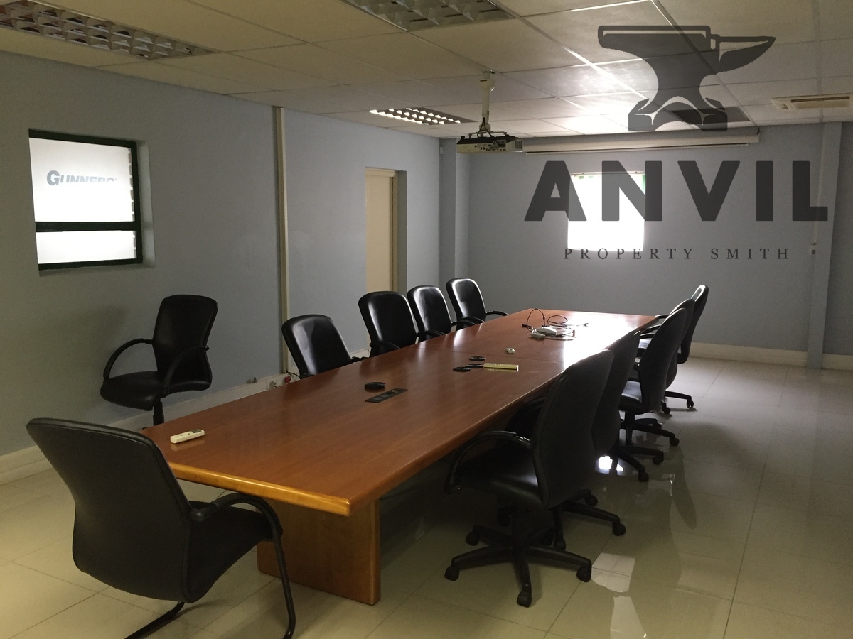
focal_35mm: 29
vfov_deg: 48.2
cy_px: 320
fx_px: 715
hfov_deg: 61.7
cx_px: 426
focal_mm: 4.15
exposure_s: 1/33
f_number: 2.2
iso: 200
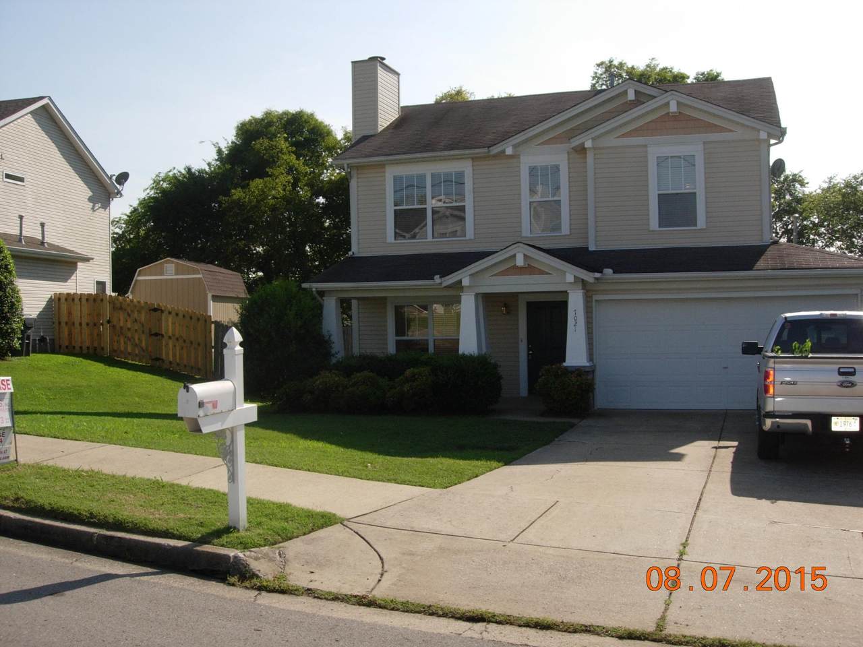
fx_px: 947
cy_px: 324
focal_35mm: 38
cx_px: 432
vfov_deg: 37.7
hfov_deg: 49.0
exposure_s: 1/836
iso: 79
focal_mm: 7.8
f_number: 4.8
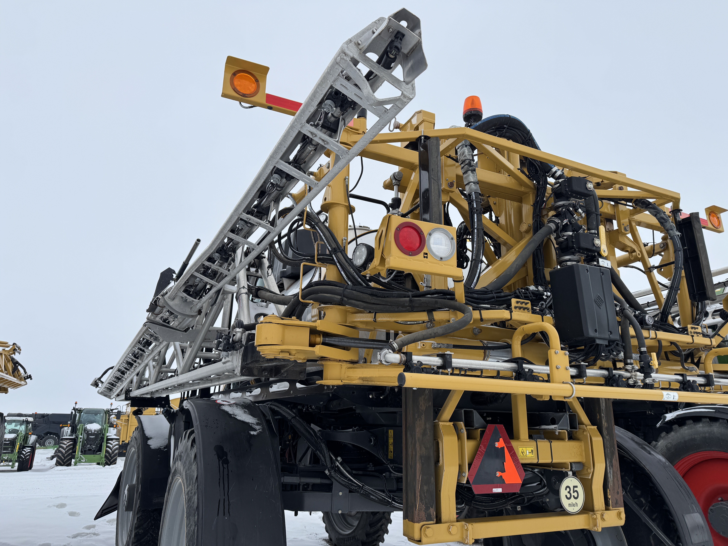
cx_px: 364
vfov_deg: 56.8
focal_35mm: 24
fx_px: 505
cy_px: 273
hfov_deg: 71.6
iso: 80
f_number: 1.78
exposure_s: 1/3096
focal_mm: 6.76
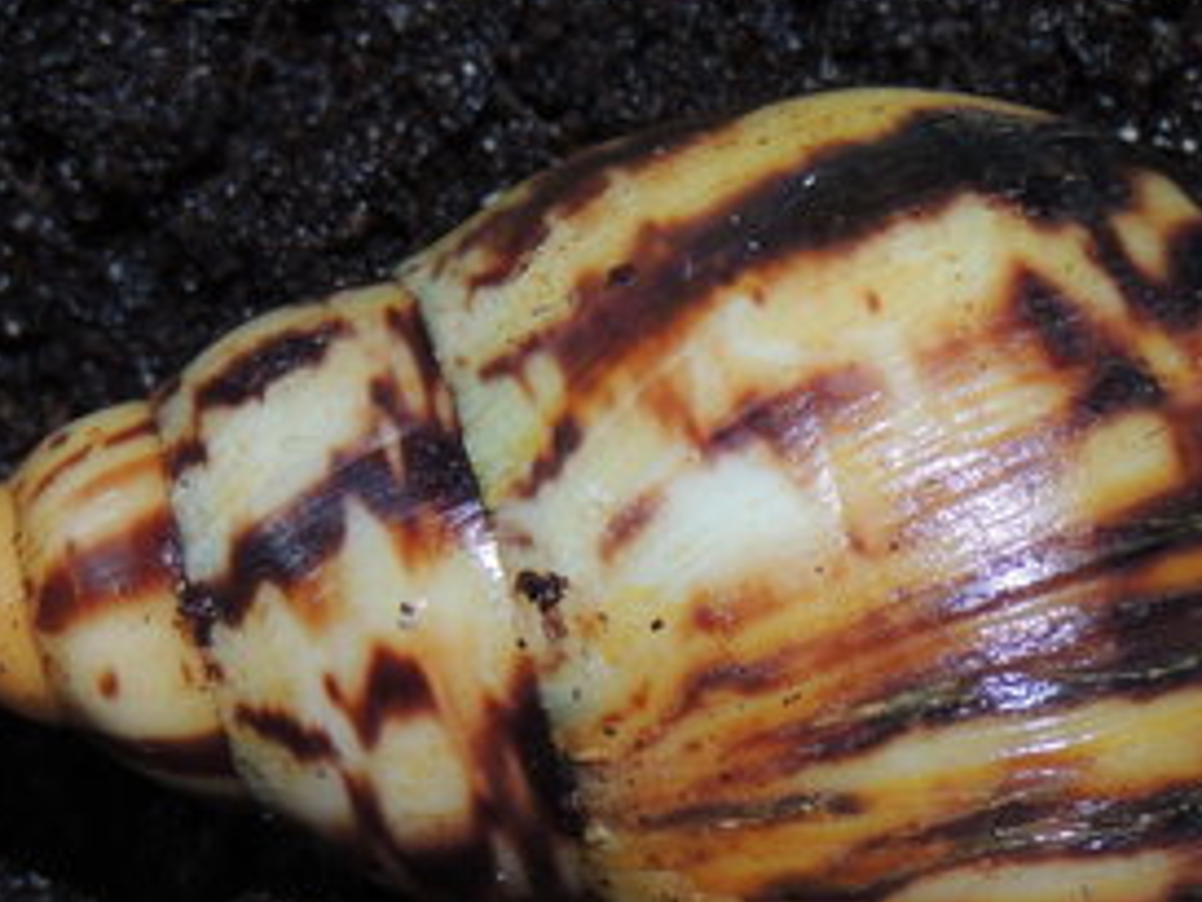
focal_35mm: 165
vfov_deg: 9.0
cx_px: 1079
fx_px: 5732
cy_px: 748
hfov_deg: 11.9
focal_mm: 13.3
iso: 200
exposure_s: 1/60
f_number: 3.9
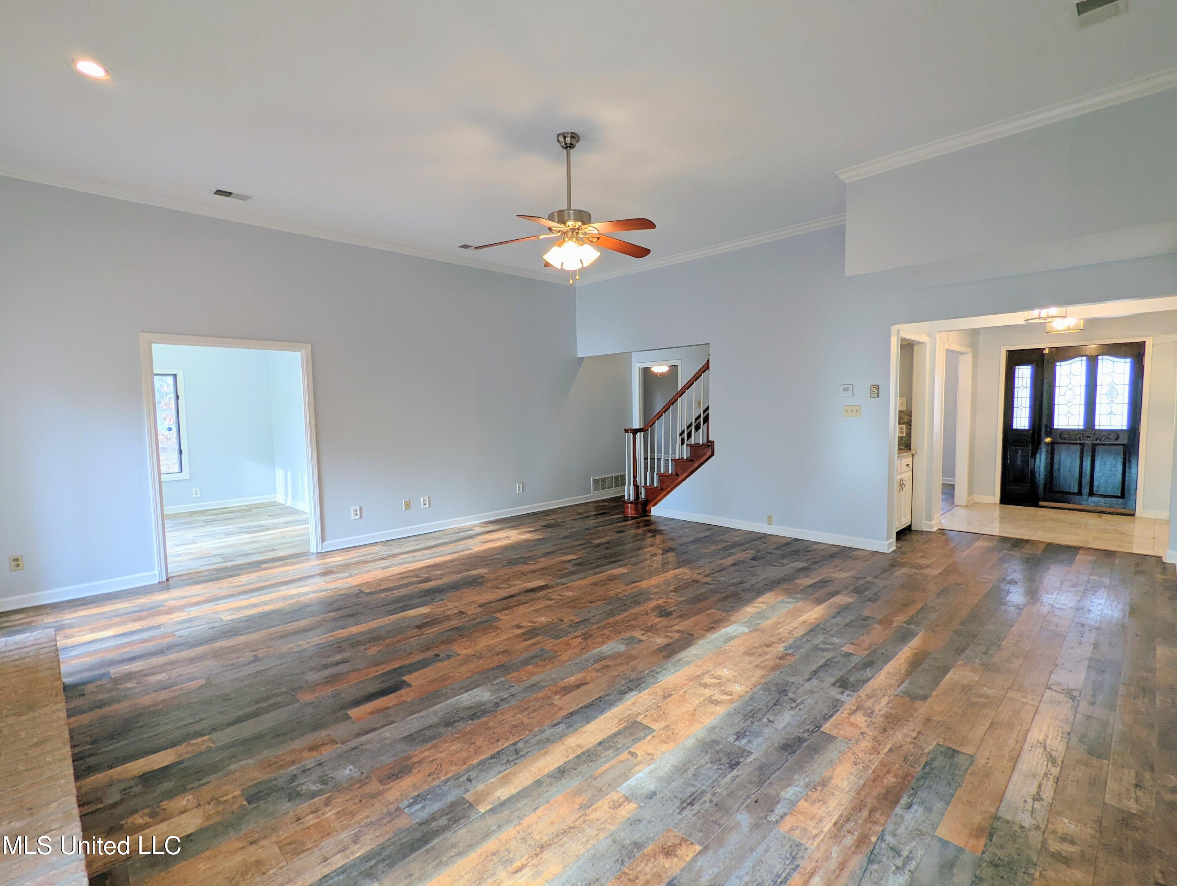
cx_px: 588
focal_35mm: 16
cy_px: 443
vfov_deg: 78.2
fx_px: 545
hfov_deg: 94.4
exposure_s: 1/40
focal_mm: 2.35
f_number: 2.2
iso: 69
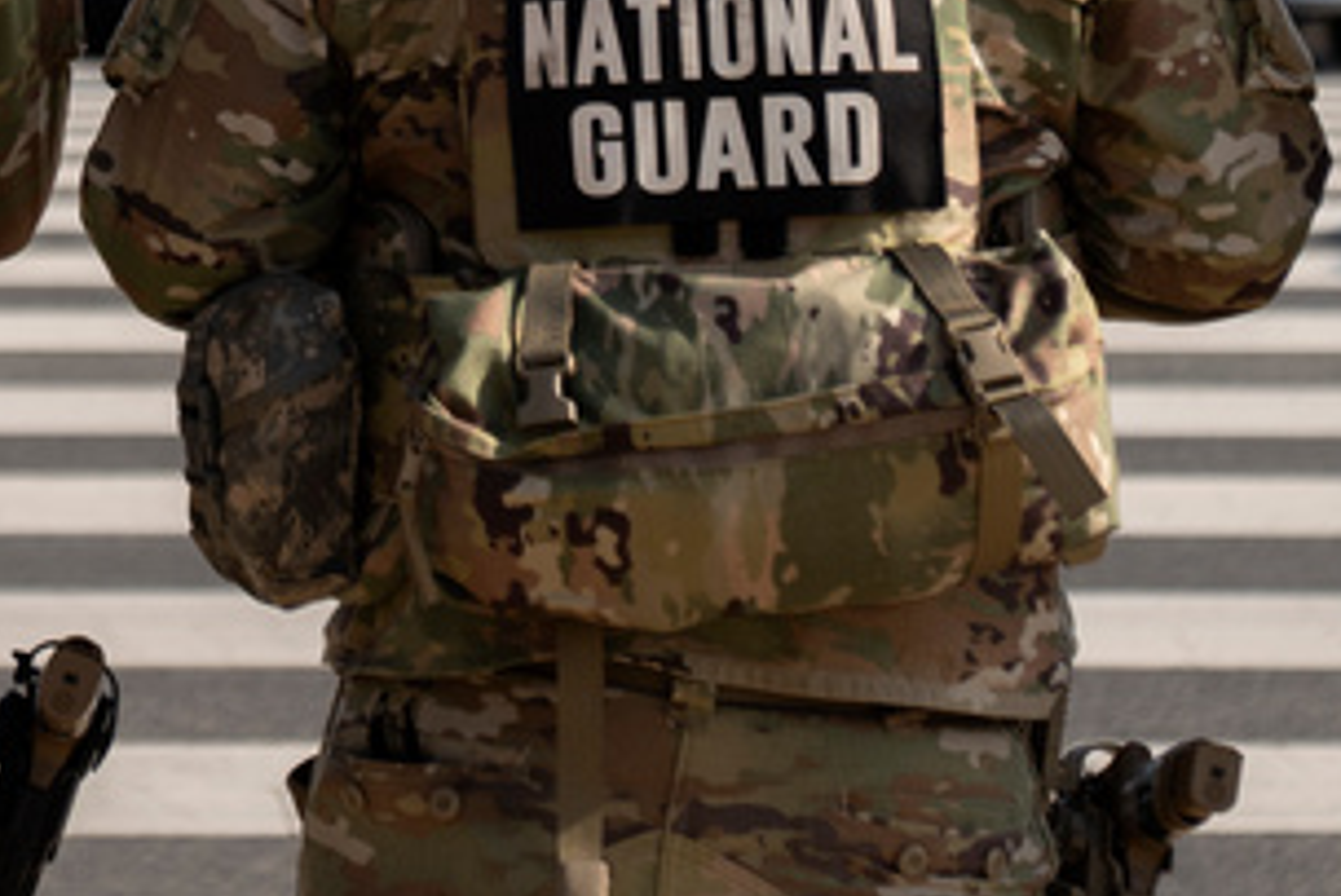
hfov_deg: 11.0
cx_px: 88
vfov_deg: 7.3
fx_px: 6894
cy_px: -514
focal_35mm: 185
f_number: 2.8
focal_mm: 55
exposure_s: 1/3200
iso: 250
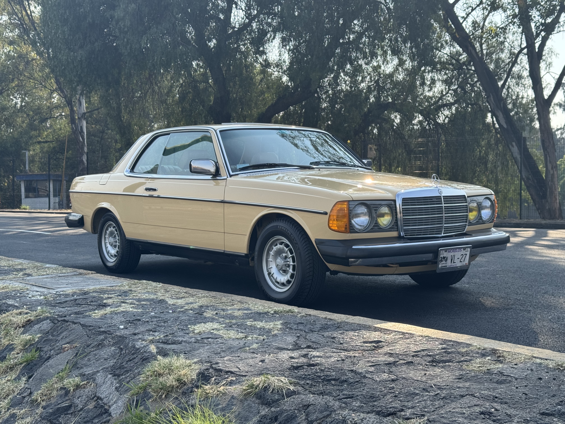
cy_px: 212
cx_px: 282
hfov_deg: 39.7
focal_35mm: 48
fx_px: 783
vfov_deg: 30.3
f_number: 1.78
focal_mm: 6.76
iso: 64
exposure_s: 1/1458
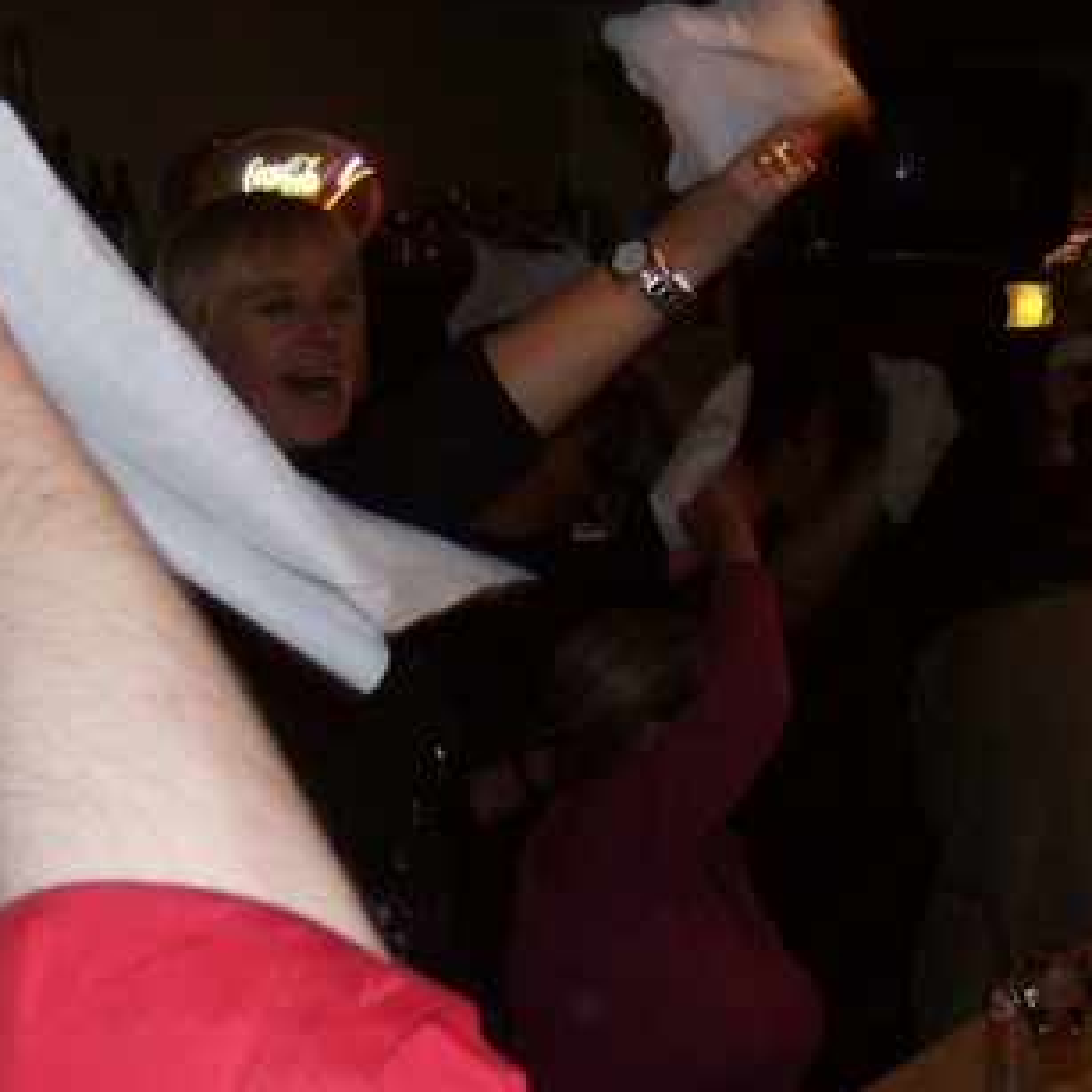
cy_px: 663
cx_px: 598
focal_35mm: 62
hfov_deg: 27.7
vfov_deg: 27.7
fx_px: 2213
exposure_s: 1/60
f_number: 2.8
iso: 200
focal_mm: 6
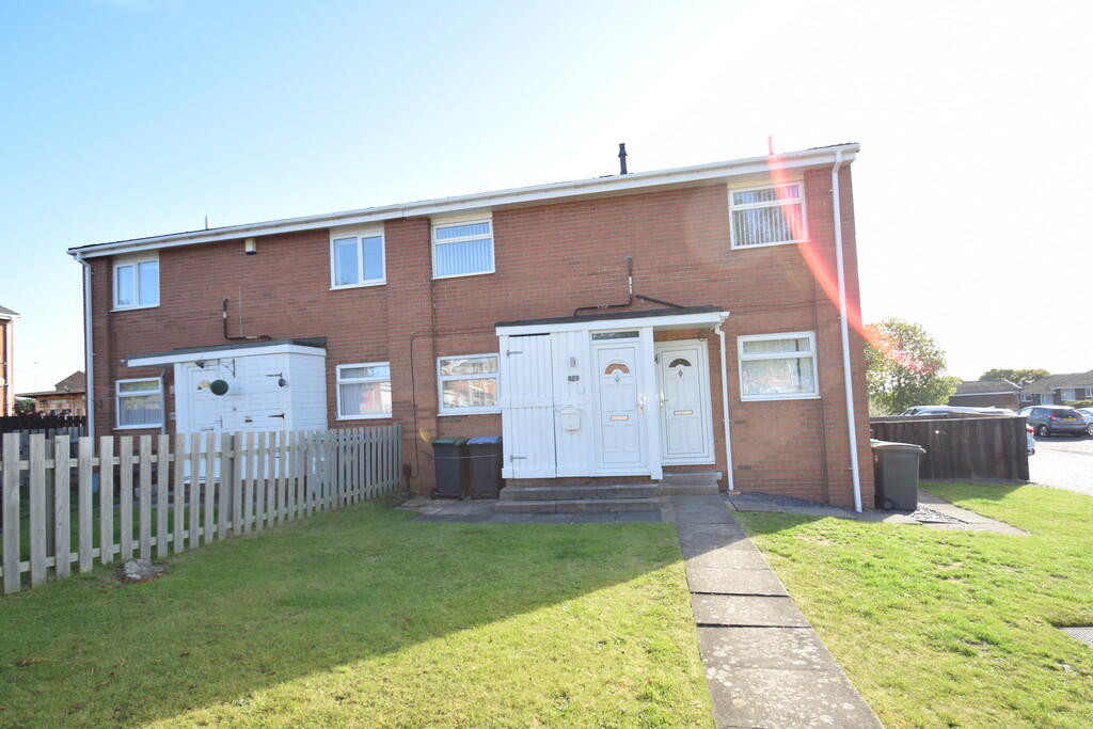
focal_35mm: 16
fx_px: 501
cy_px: 364
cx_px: 546
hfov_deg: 95.0
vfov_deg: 72.1
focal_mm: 11
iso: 100
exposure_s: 1/125
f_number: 5.6
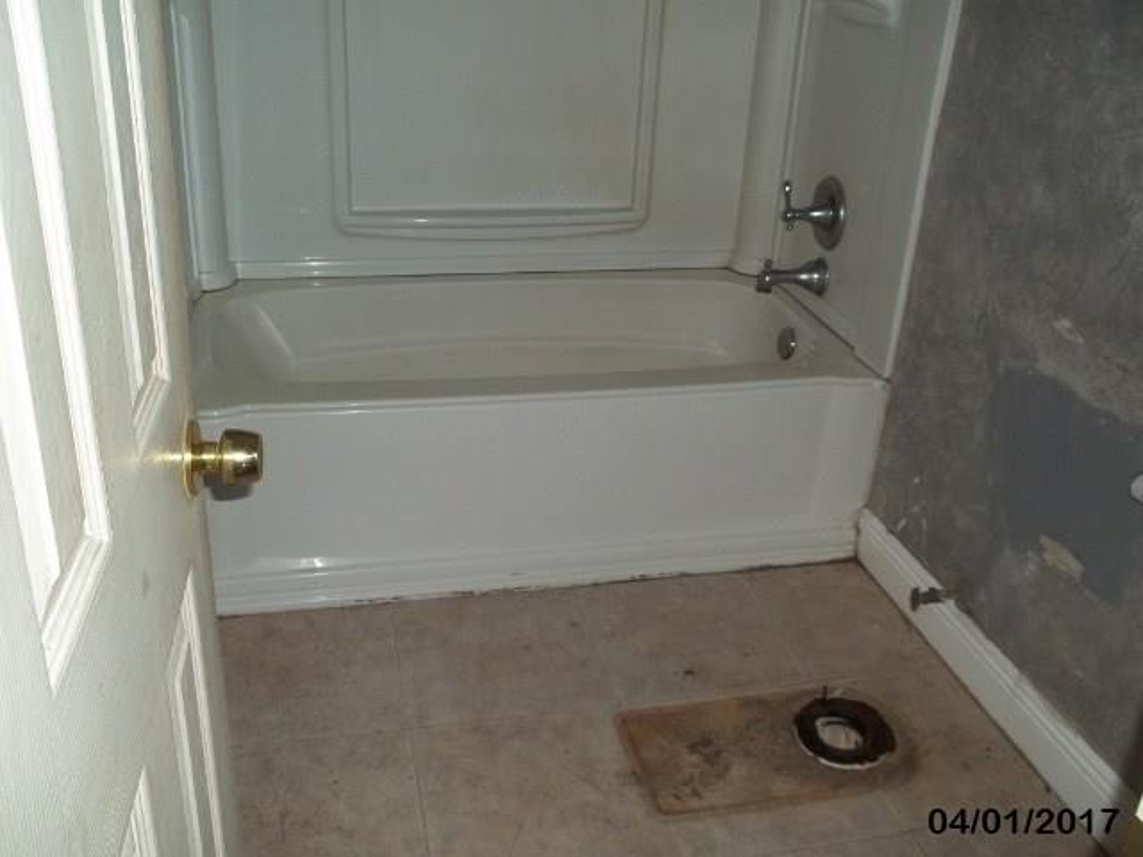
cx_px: 572
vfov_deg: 42.9
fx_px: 1090
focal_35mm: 33
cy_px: 428
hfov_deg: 55.4
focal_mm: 5.9
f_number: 3.3
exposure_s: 1/30
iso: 64
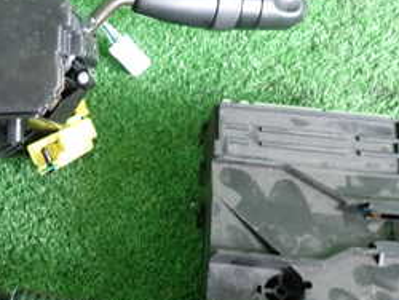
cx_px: 89
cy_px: 172
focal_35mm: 60
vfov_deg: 24.4
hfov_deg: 31.5
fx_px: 692
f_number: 2
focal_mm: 4.5
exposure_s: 1/30
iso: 800
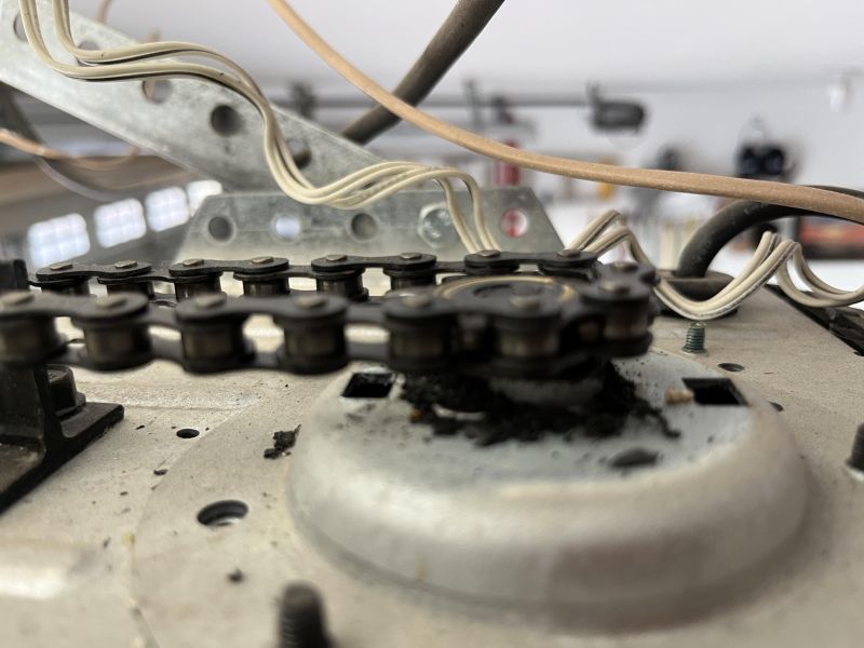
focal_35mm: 26
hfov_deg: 67.3
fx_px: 649
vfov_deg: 53.1
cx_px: 432
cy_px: 324
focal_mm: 5.1
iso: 200
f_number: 1.6
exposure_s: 1/60
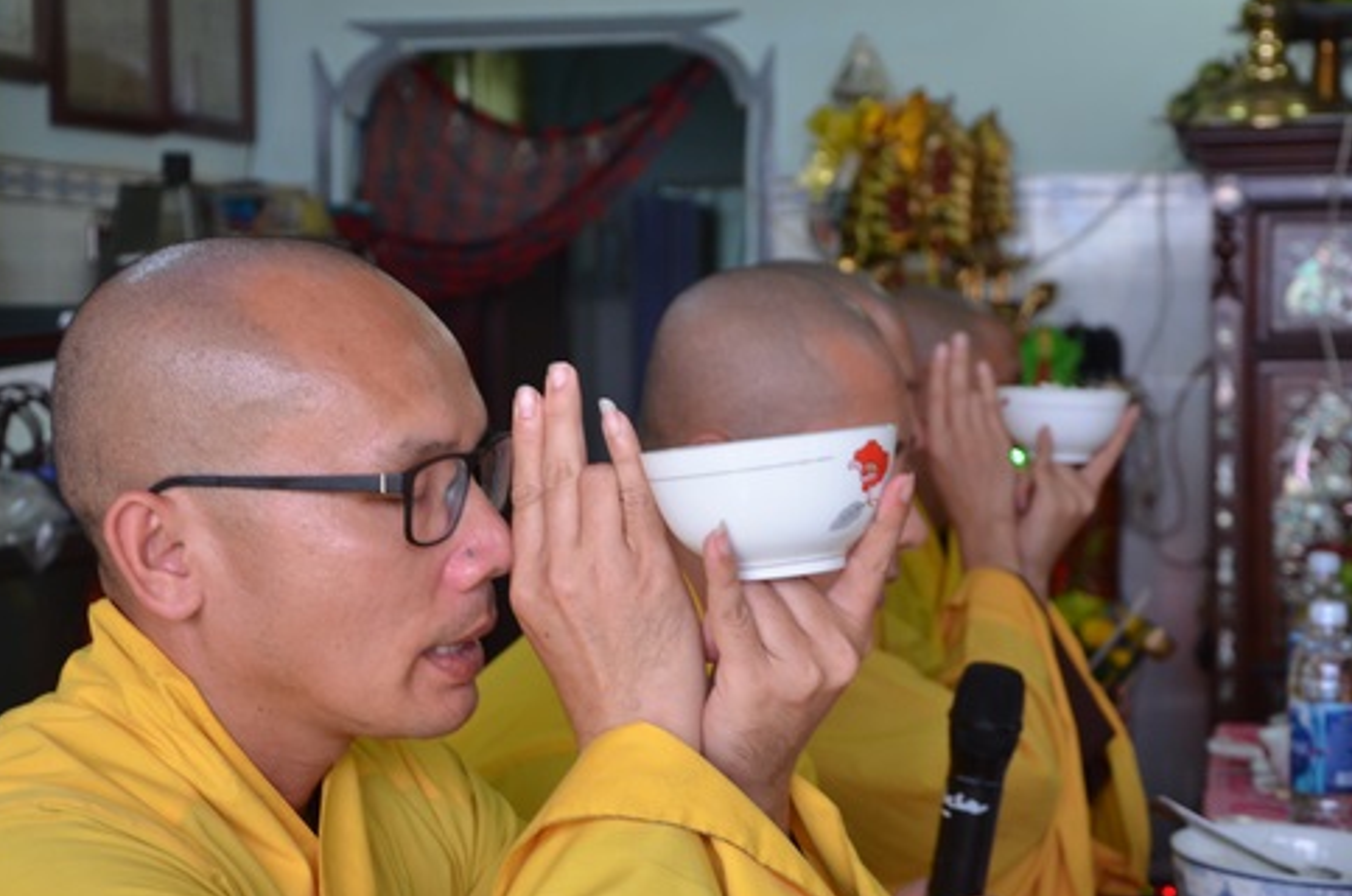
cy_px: 438
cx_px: 607
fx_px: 2649
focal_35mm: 71
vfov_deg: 19.2
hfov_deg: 28.6
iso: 640
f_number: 4.5
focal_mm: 35
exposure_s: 1/60
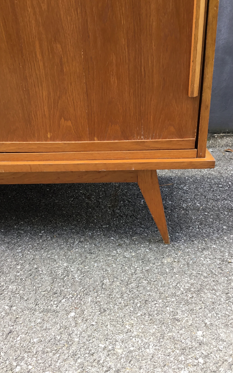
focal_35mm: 33
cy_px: 186
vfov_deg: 58.1
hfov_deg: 38.3
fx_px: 335
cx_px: 112
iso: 40
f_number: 2.4
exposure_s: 1/100
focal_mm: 3.3
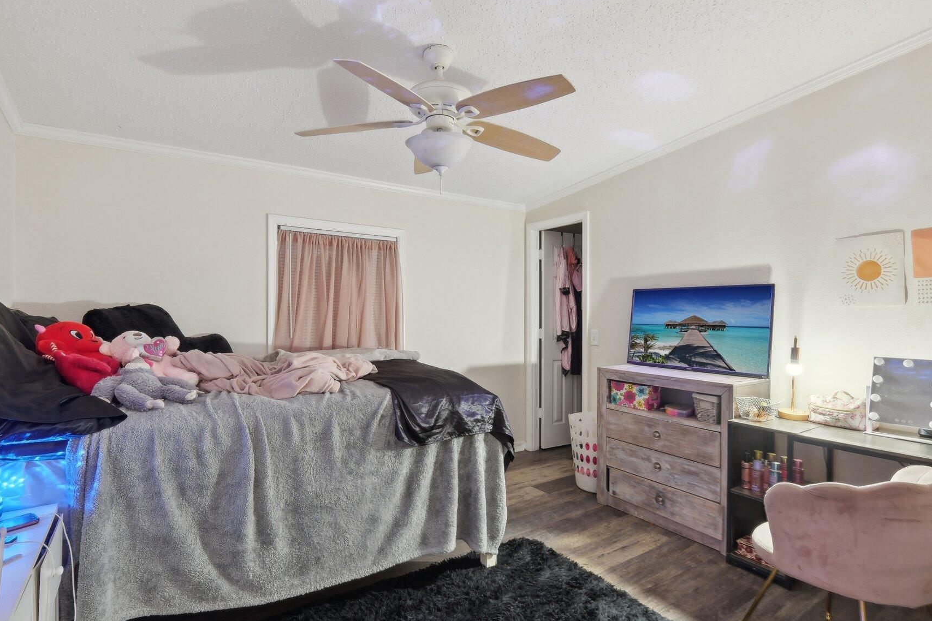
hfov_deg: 90.0
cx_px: 470
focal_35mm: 18
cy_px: 316
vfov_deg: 67.4
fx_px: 466
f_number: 8
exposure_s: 1/2
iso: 800
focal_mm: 10
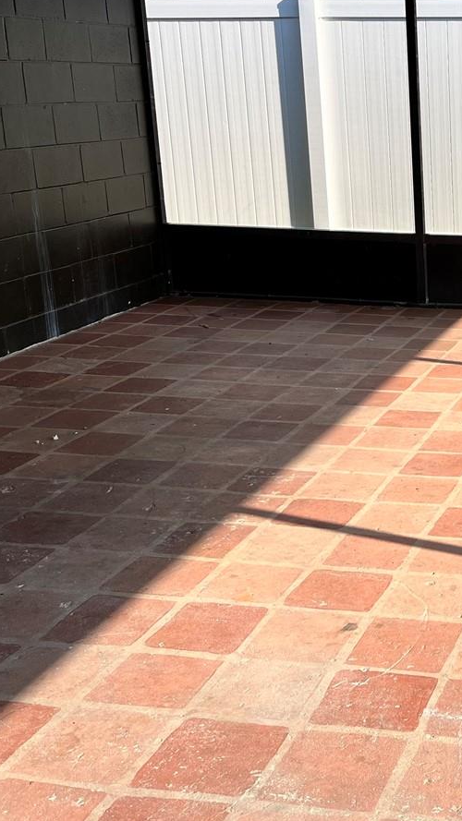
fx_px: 1111
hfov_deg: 21.6
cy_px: 394
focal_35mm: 51
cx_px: 571
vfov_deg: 40.6
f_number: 1.6
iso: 50
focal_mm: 5.1
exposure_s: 1/1497
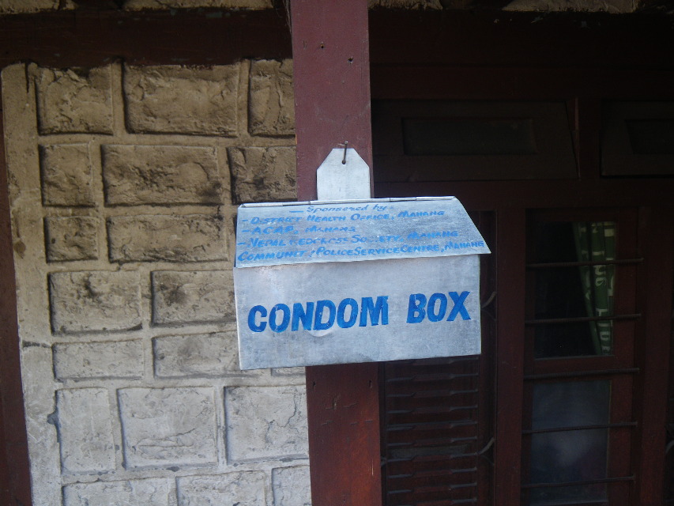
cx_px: 337
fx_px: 662
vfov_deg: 41.8
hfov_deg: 54.0
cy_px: 253
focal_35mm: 34
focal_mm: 6.1
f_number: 3.8
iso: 80
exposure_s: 1/50
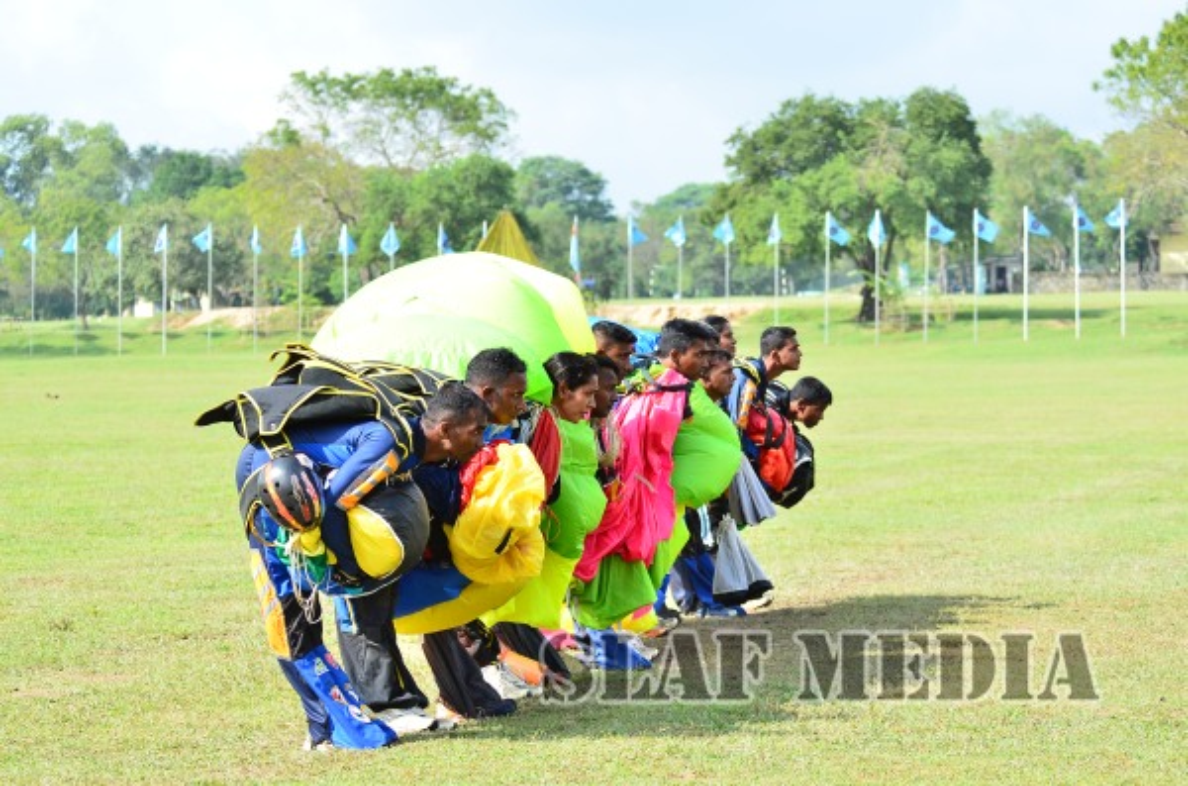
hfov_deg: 17.1
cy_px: 393
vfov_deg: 11.4
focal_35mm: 120
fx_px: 3951
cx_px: 594
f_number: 5.6
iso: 200
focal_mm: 80
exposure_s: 1/320
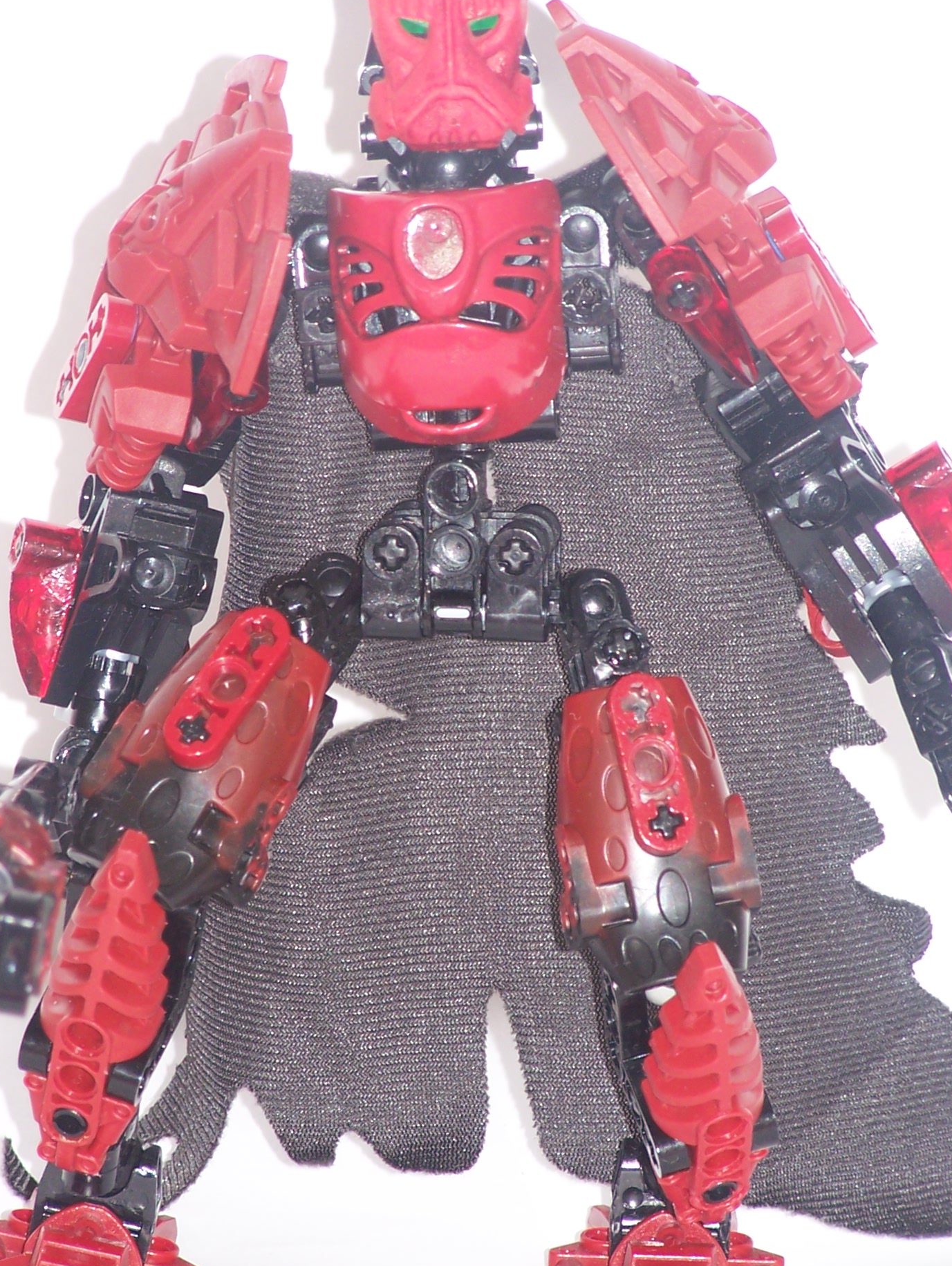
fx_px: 12340
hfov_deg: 4.4
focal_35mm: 337
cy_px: 627
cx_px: 443
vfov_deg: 5.9
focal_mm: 36.2
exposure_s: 1/160
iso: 80
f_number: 3.2
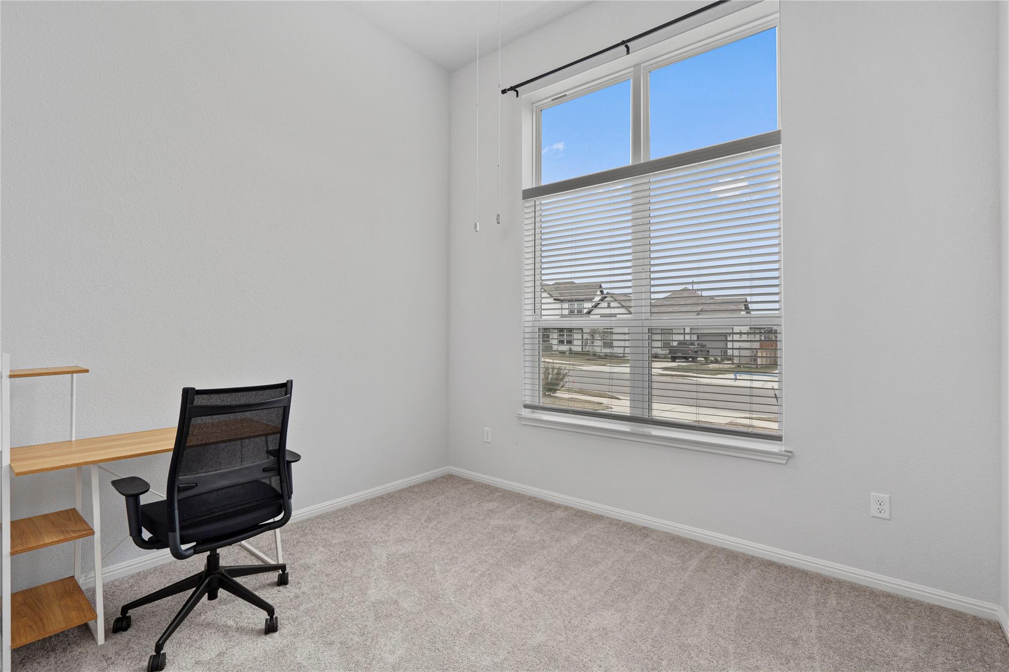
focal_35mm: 16
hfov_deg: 96.7
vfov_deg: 73.7
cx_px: 504
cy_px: 336
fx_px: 448
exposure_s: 1/13
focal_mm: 16
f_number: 8
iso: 500
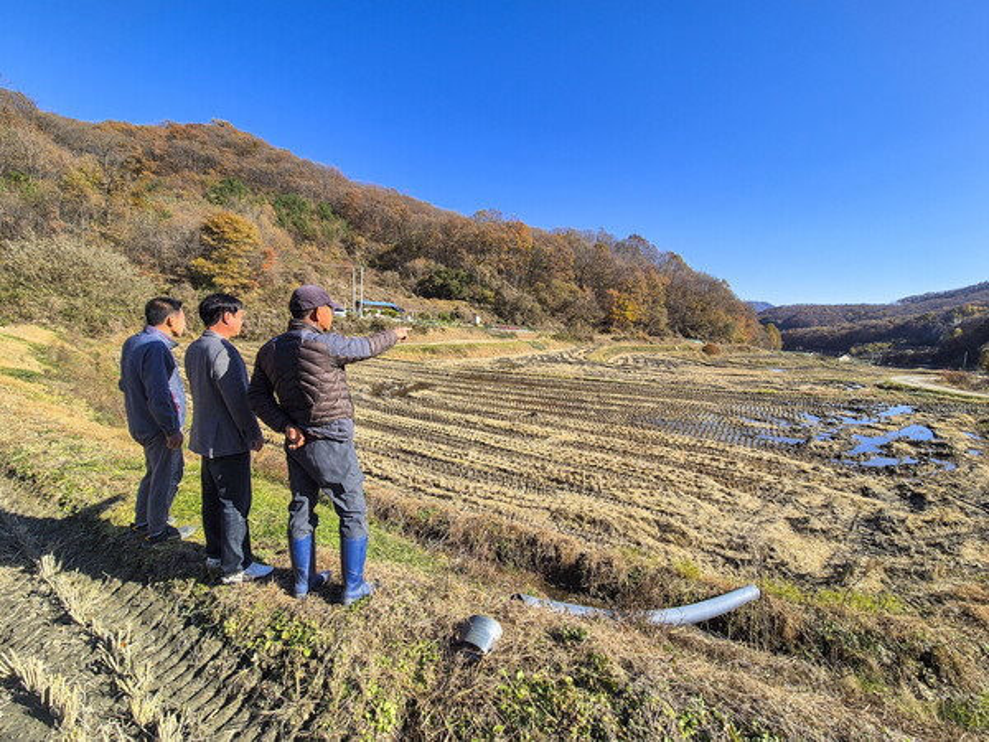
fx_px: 371
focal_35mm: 13
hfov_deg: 106.2
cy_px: 371
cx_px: 494
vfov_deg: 89.9
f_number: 2.2
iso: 50
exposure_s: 1/1150
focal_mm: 2.2
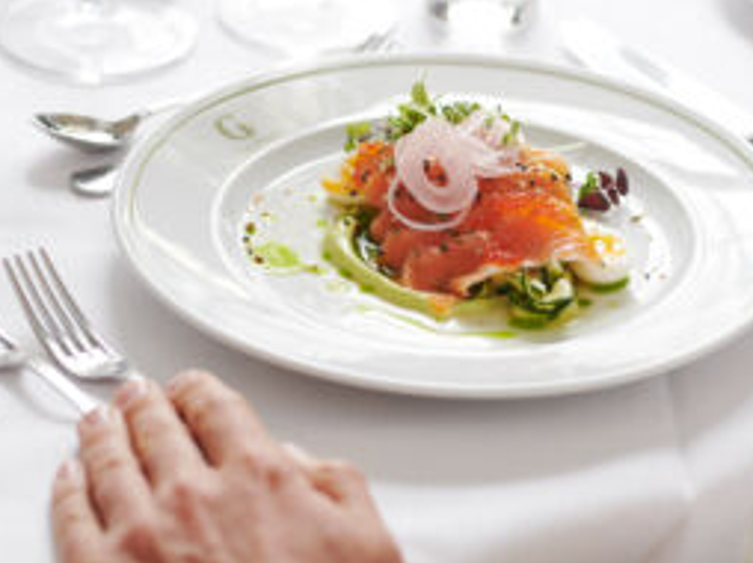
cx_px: 489
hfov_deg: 12.3
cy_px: 206
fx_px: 3499
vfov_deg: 9.2
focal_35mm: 161
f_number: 2.8
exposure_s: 1/250
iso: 800
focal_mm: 85
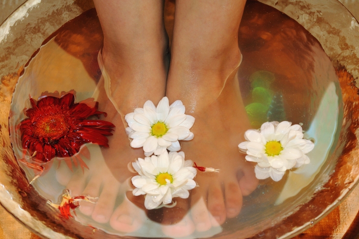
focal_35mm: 138
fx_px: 1371
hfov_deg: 14.9
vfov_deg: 10.0
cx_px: 176
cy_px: 128
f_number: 7.1
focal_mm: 85
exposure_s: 1/60
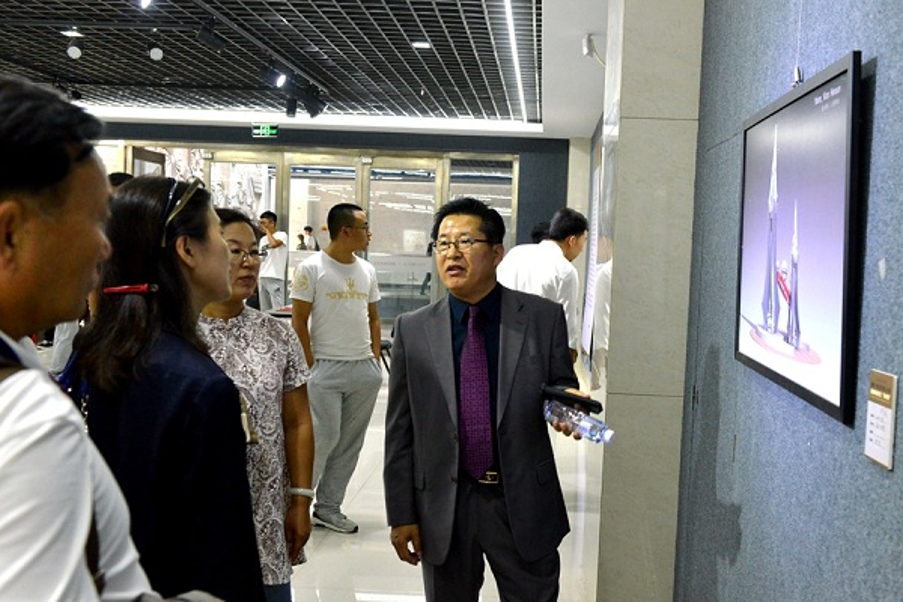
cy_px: 301
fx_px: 803
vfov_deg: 41.1
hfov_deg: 58.7
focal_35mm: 32
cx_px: 452
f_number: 5.6
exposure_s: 1/125
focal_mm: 32
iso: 4000
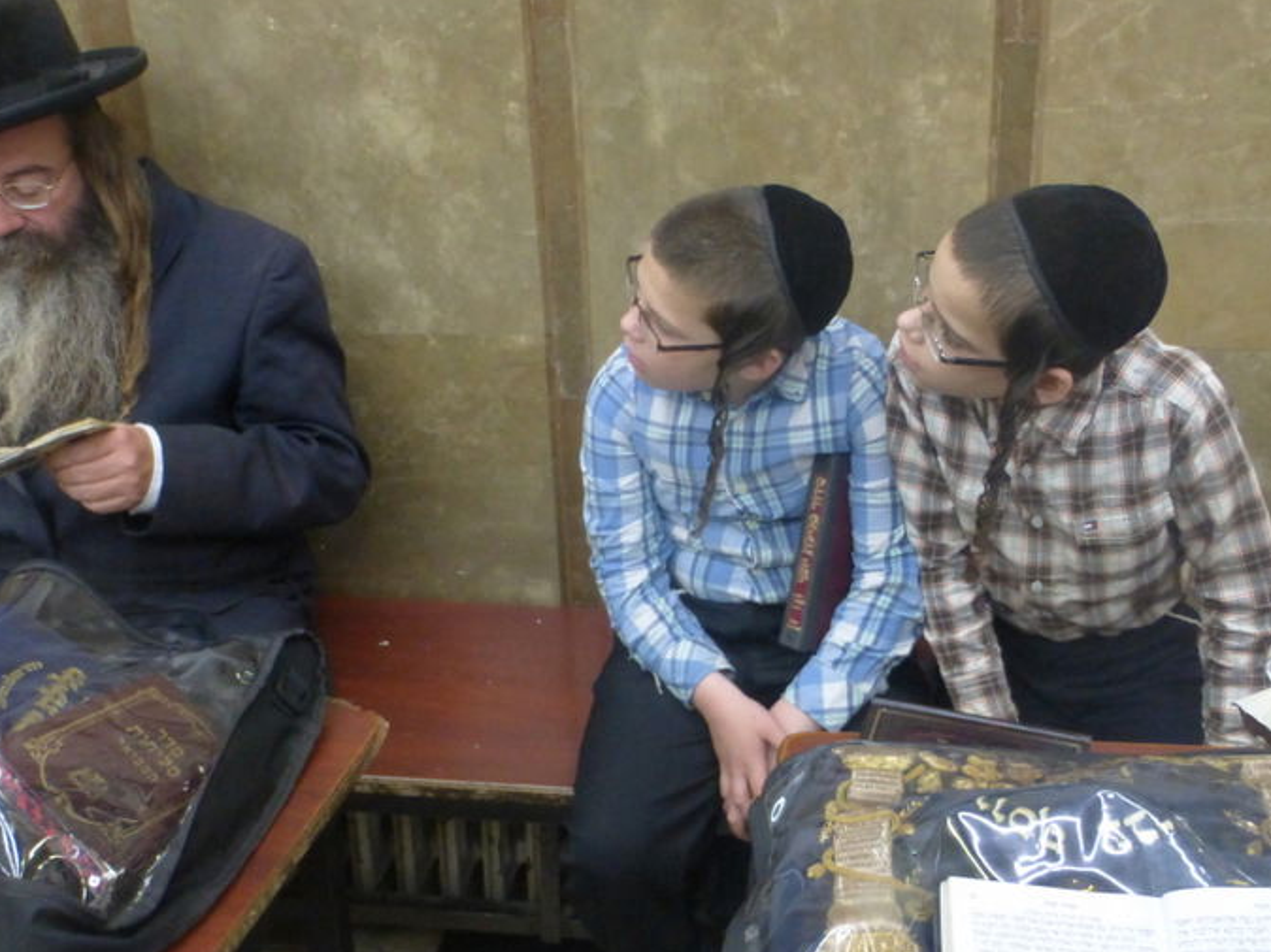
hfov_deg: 49.0
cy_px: 447
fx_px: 1395
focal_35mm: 38
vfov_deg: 37.7
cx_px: 681
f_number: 3.3
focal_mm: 4.3
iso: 400
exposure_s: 1/30
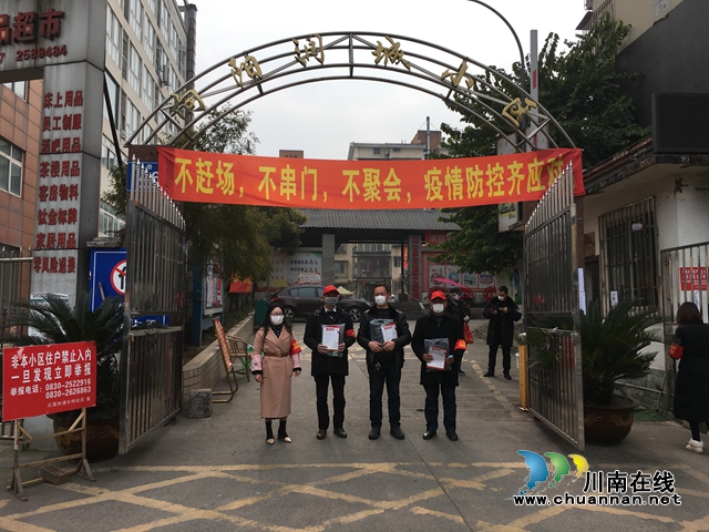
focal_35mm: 29
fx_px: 594
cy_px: 266
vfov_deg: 48.2
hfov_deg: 61.7
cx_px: 354
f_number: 2.2
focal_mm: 4.15
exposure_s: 1/999
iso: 25
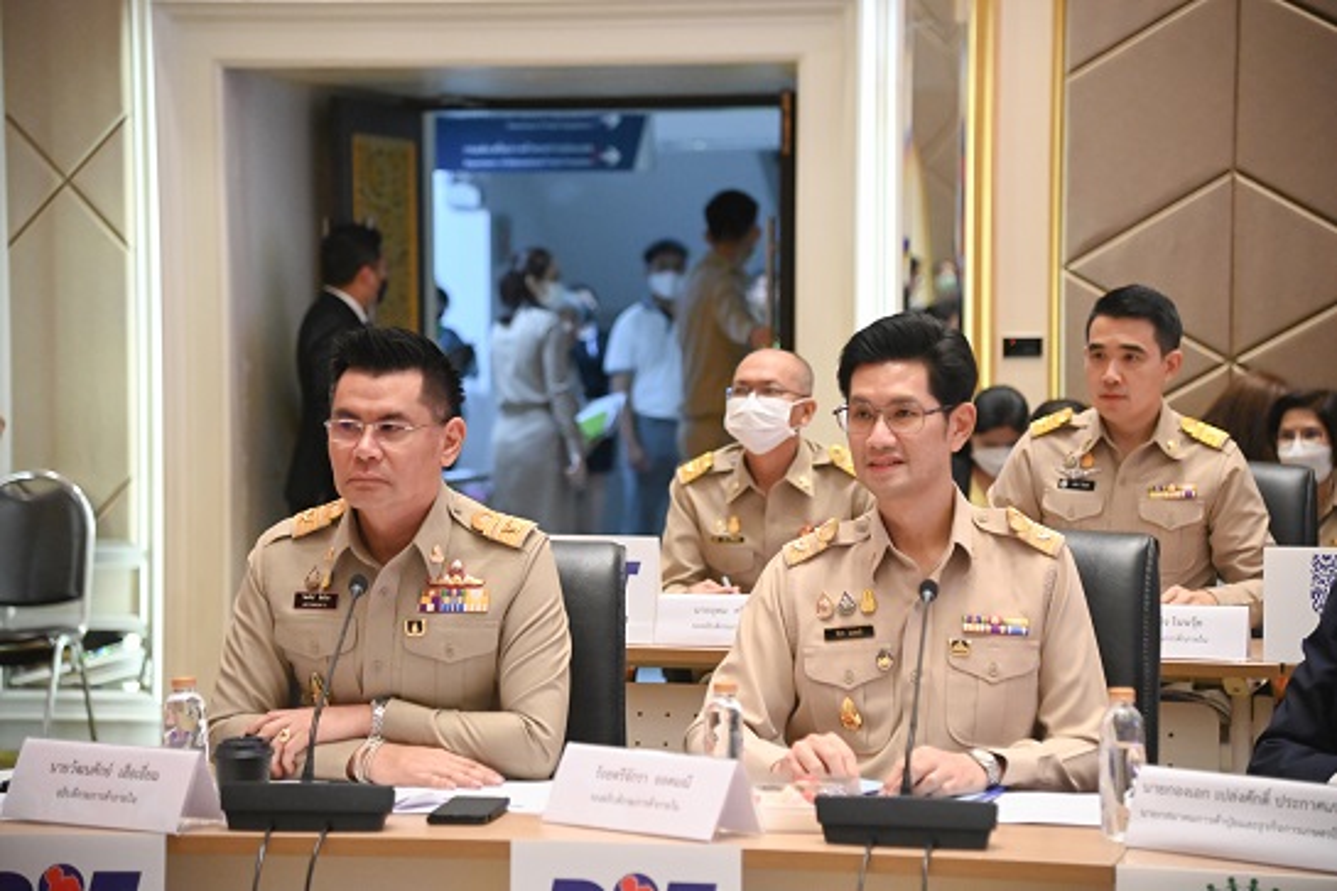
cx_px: 668
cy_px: 446
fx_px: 3713
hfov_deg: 20.4
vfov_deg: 13.7
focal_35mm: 100
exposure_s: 1/800
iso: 9000
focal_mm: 100
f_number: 4
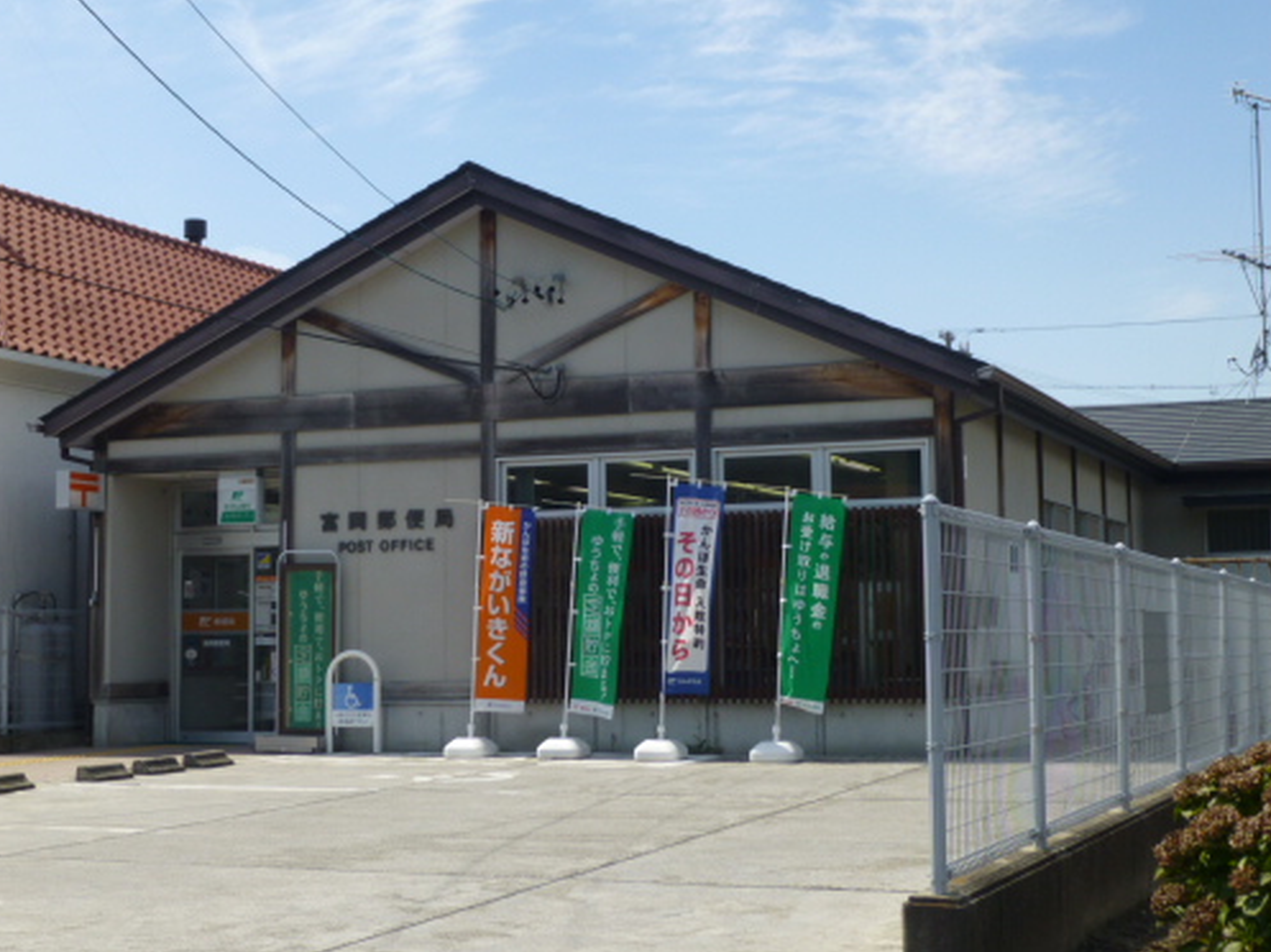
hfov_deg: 33.3
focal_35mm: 58
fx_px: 2128
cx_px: 655
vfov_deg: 25.2
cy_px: 425
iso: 100
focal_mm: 8
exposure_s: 1/1000
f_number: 3.9
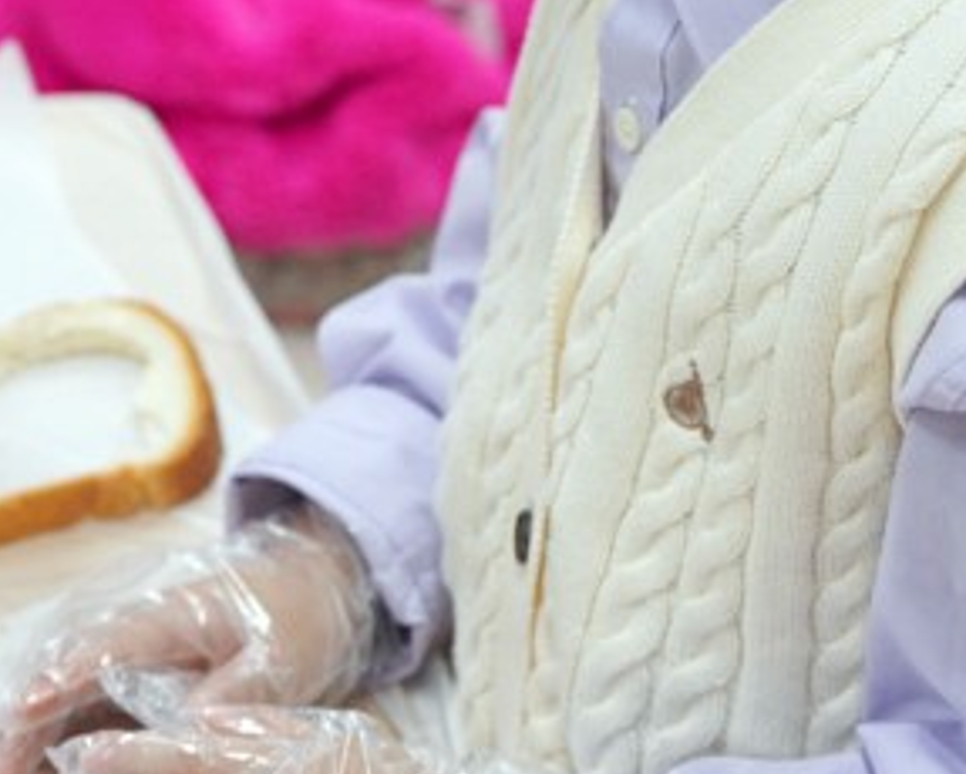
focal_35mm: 206
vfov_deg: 7.5
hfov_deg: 9.3
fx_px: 5894
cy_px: -20
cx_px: -74
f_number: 4
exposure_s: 1/160
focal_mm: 70
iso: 1600
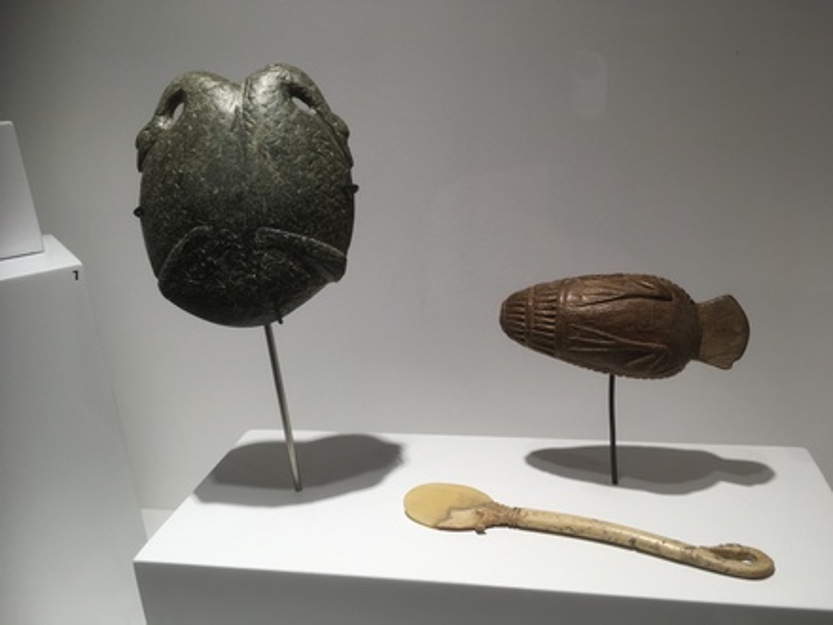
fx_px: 698
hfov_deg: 61.7
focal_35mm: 29
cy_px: 312
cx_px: 416
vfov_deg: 48.2
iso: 40
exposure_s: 1/100
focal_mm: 4.15
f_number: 2.2
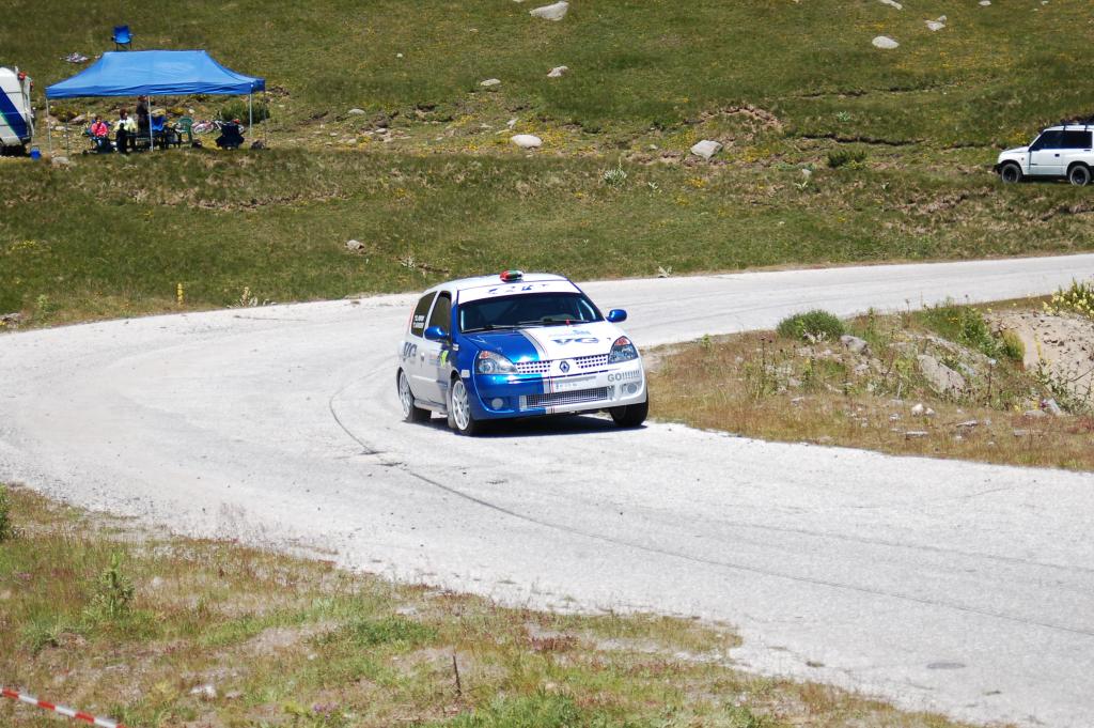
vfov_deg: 11.4
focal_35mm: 120
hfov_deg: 17.1
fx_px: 3644
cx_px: 547
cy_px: 364
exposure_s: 1/1000
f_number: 5.6
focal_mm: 80
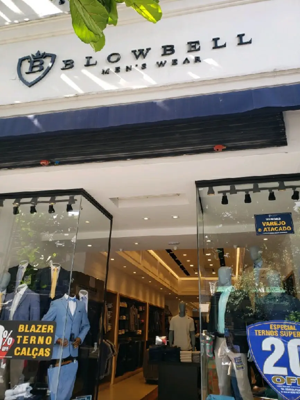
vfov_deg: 67.3
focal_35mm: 26
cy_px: 200
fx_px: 300
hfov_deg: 53.1
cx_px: 150
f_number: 2.4
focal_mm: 4.3
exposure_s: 1/120
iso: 64
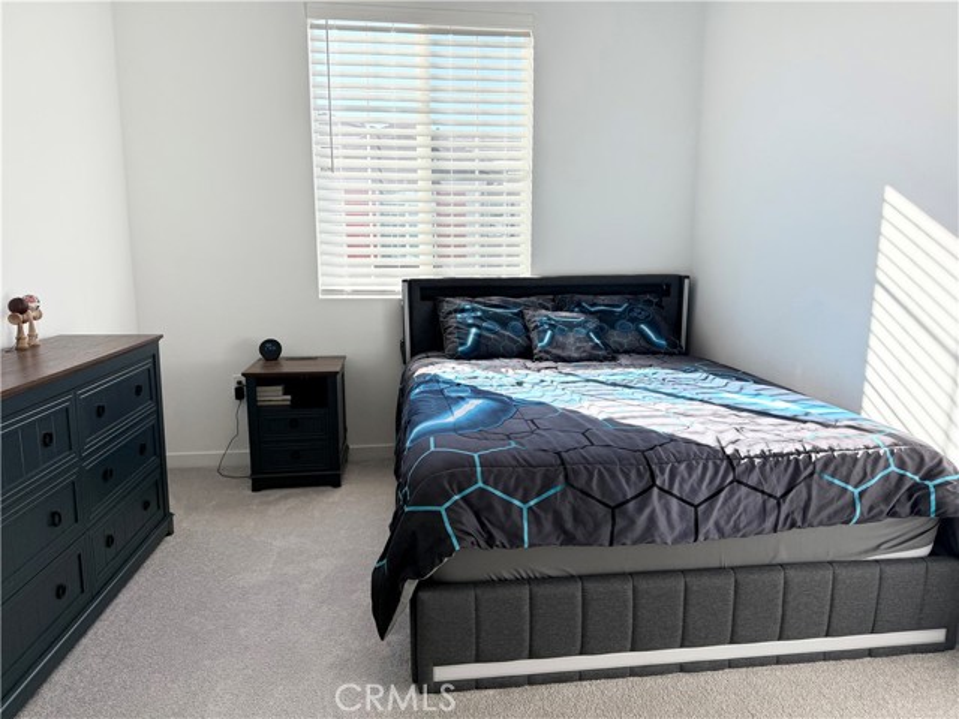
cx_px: 480
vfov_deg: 56.8
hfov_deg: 71.6
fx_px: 665
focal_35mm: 24
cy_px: 360
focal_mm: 6.76
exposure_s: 1/563
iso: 100
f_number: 1.78
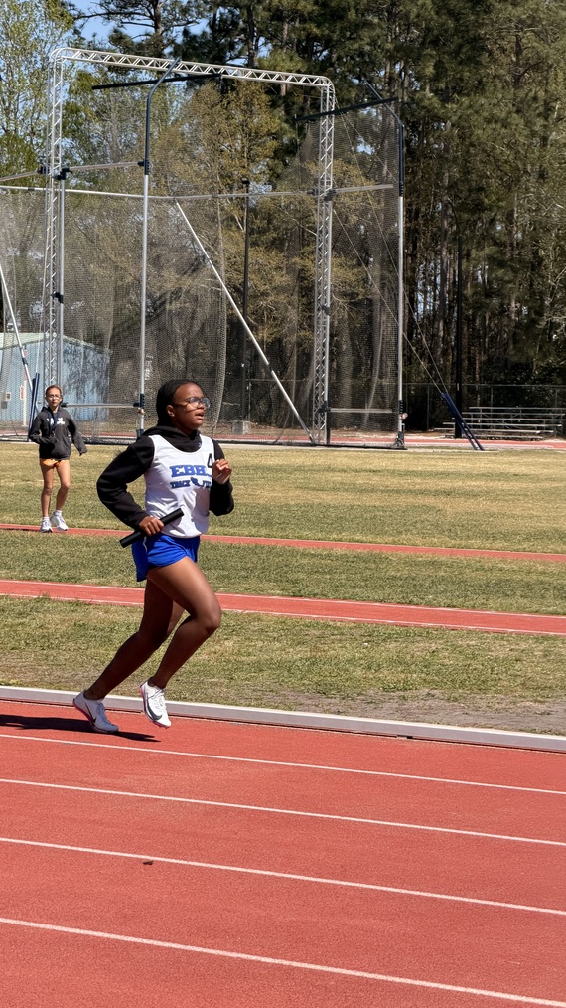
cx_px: 198
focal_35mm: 110
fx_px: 2936
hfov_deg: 11.0
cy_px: 500
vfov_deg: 19.5
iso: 25
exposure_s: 1/638
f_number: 2.8
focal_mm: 16.89
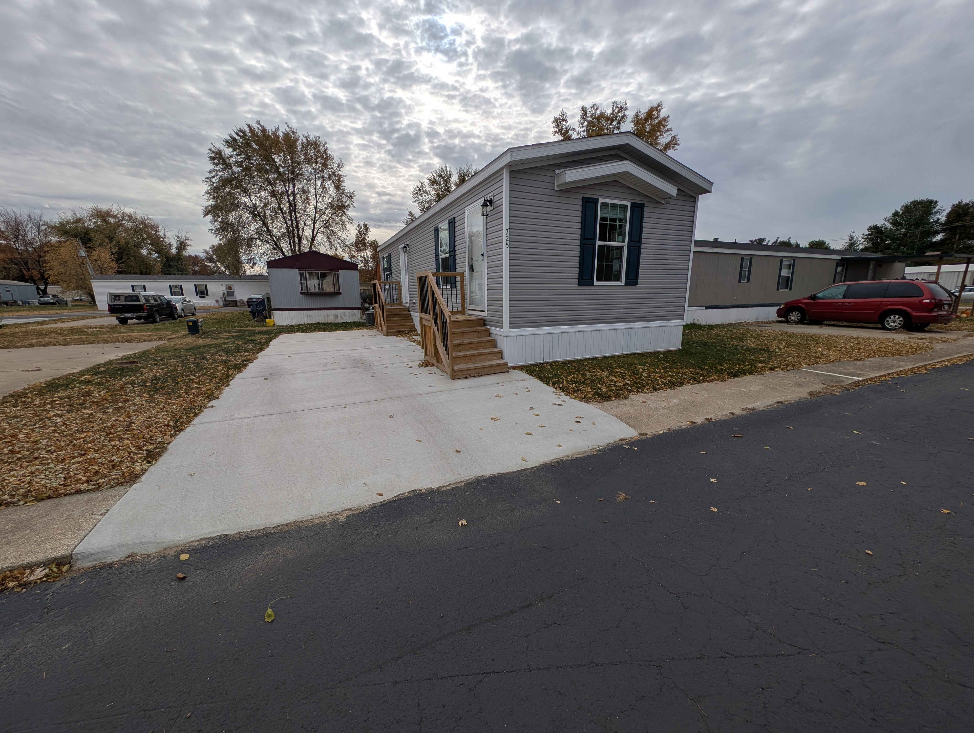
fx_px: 338
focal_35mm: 12
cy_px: 366
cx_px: 487
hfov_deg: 110.5
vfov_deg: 94.6
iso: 40
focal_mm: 2.23
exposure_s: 1/4762
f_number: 1.95
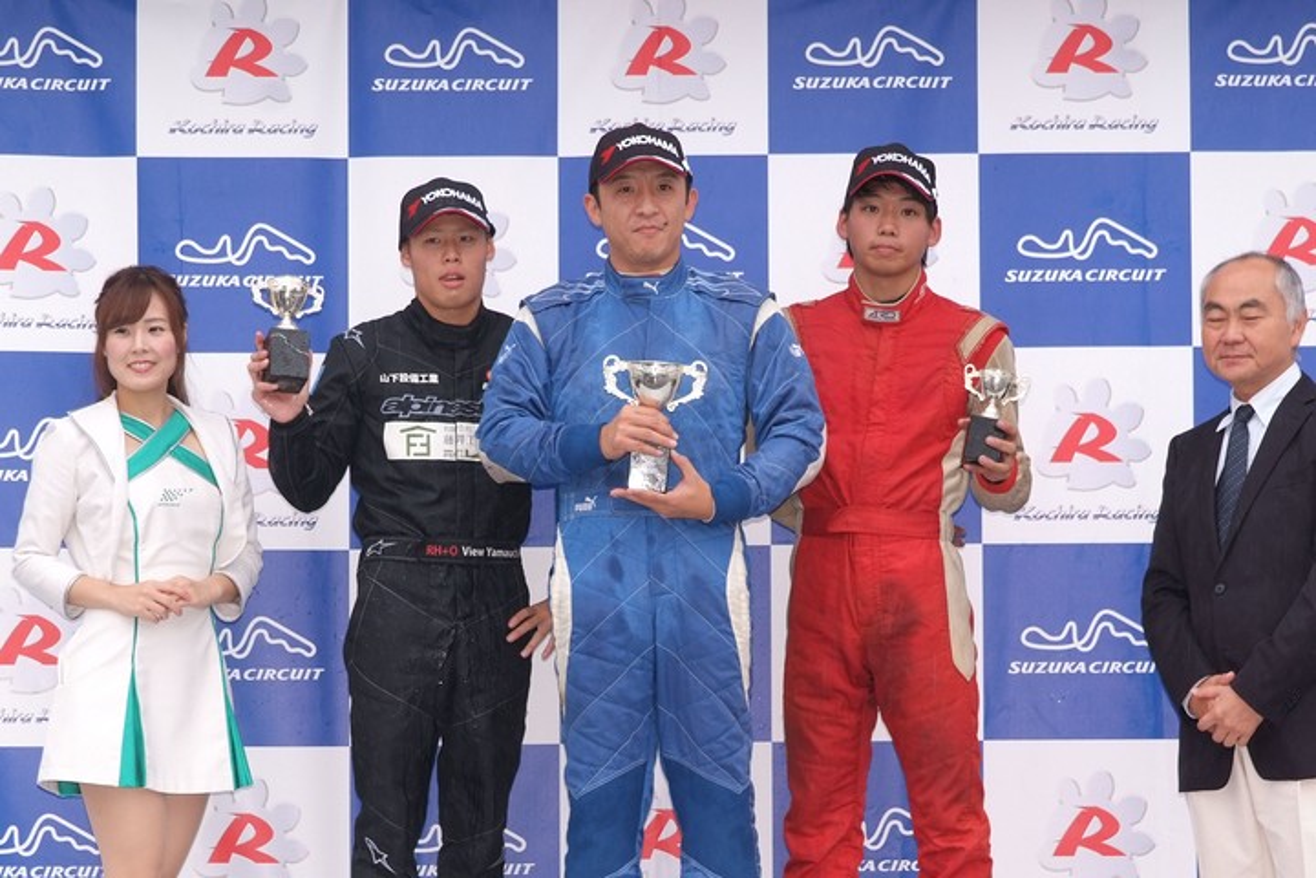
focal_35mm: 113
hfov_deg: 18.1
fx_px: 4130
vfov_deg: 12.1
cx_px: 658
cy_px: 439
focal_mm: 75
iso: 400
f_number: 5.6
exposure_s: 1/125
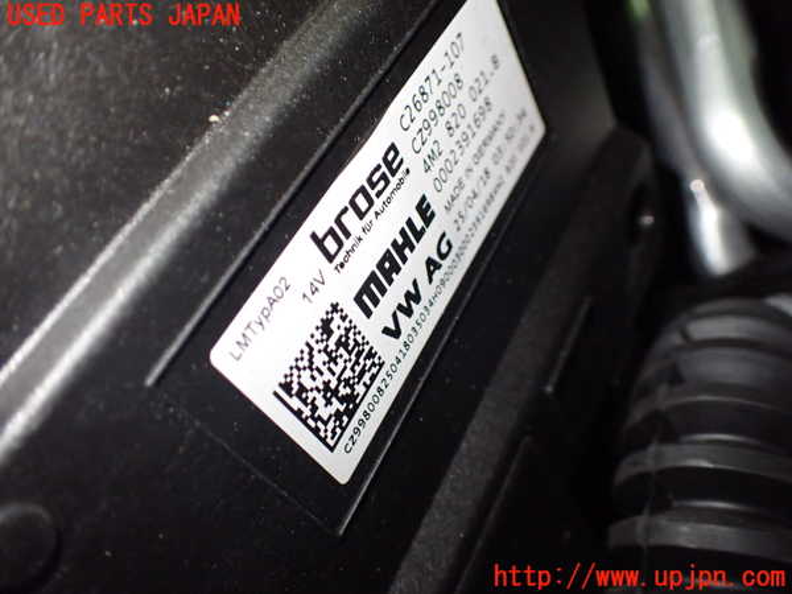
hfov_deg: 60.0
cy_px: 297
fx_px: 686
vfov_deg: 46.8
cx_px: 396
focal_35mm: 30
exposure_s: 1/125
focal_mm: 5.4
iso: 800
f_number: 2.3
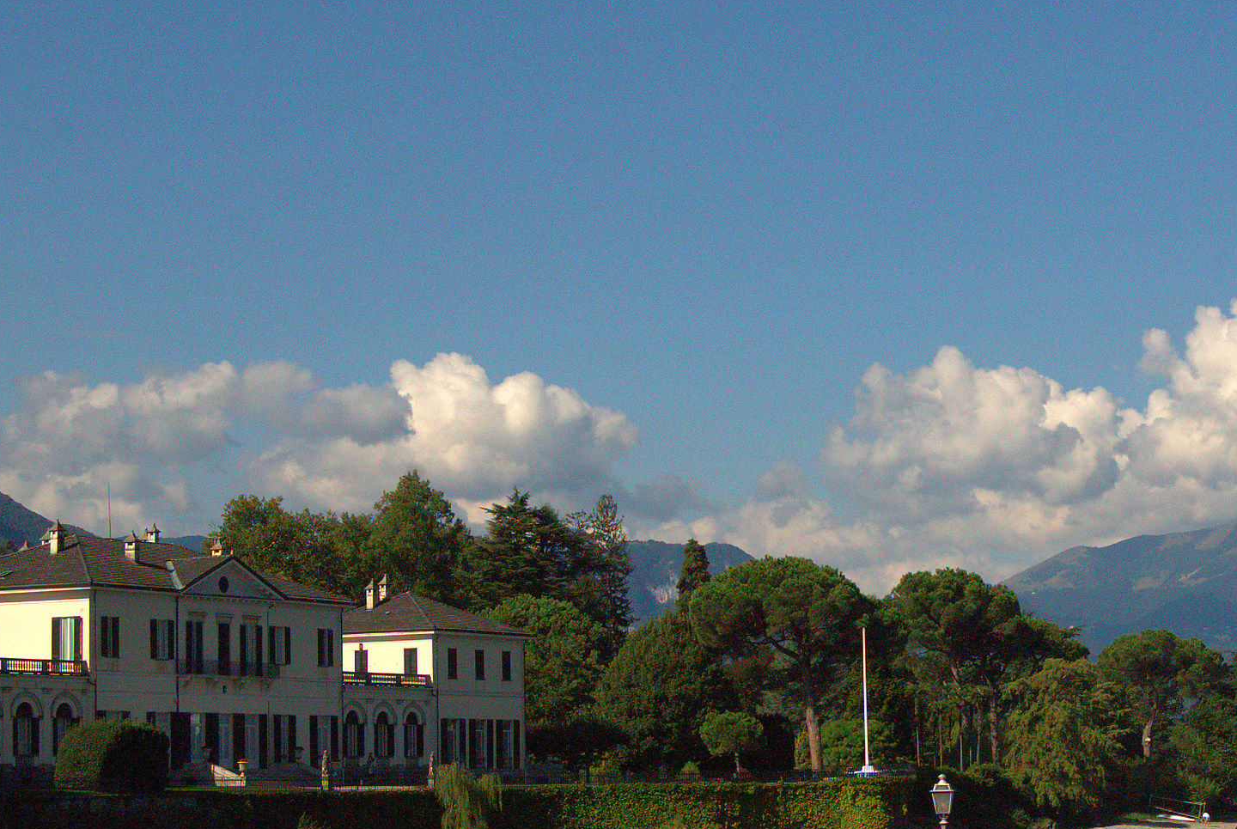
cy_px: 534
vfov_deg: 14.4
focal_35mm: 95
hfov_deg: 21.3
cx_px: 881
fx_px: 3269
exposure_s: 1/750
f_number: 13
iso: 640
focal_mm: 38
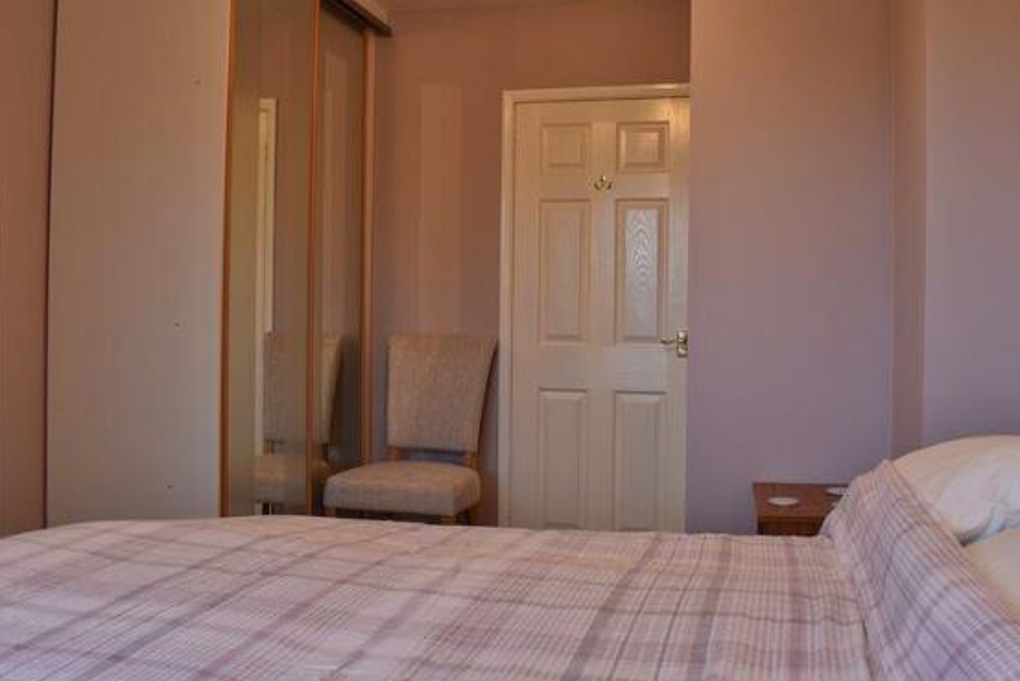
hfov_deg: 58.5
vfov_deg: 41.1
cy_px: 298
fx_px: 907
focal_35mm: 32
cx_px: 572
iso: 160
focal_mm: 18
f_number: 13
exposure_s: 1/2.5
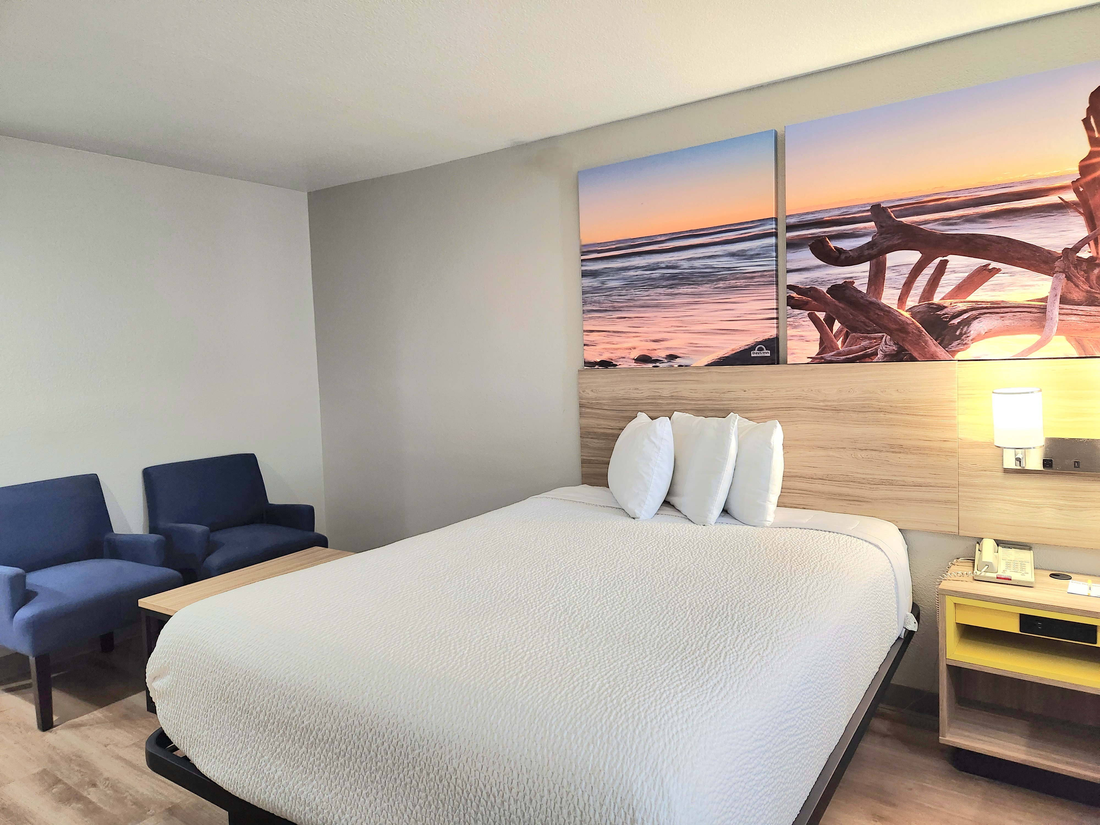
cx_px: 550
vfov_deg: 58.9
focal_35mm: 23
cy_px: 412
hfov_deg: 73.9
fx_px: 731
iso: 400
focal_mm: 5.4
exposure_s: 1/120
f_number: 1.8
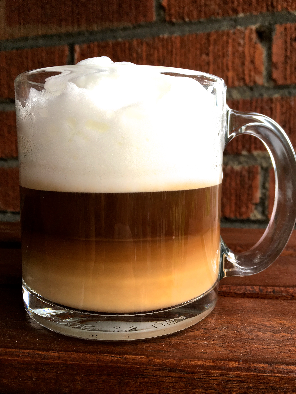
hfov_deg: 45.4
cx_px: 146
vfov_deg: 58.3
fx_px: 353
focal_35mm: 31
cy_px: 200
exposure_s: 1/60
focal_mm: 4.15
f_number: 2.2
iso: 25
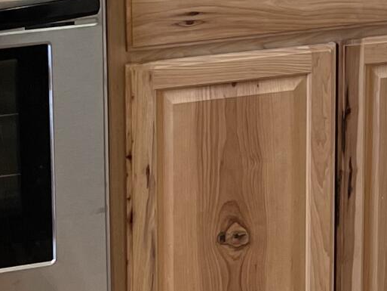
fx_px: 1700
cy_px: -208
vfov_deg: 9.4
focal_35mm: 152
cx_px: 634
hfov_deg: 12.2
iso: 64
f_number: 1.6
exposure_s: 1/120
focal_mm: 4.2
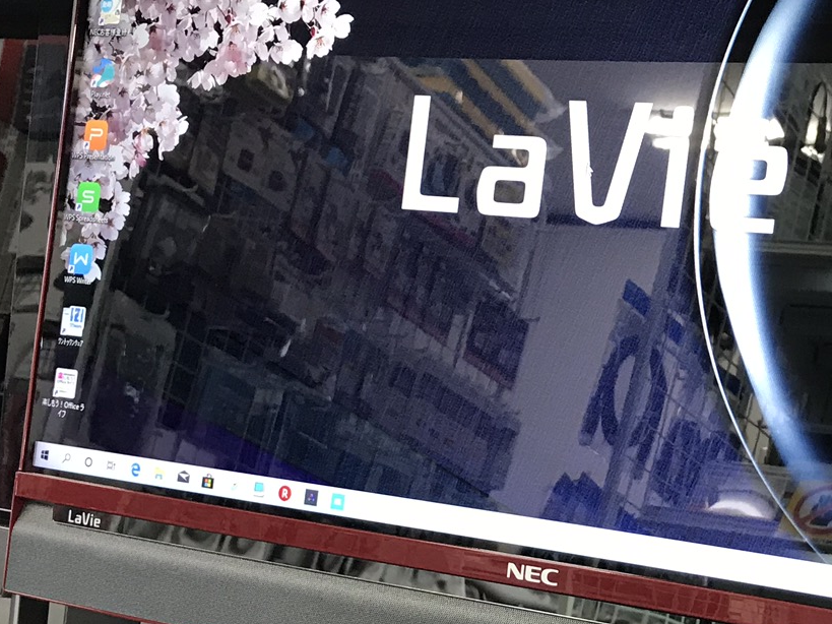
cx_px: 637
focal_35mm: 70
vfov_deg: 20.9
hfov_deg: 27.4
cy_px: 438
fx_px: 1682
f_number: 1.8
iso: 40
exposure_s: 1/20
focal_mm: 3.99
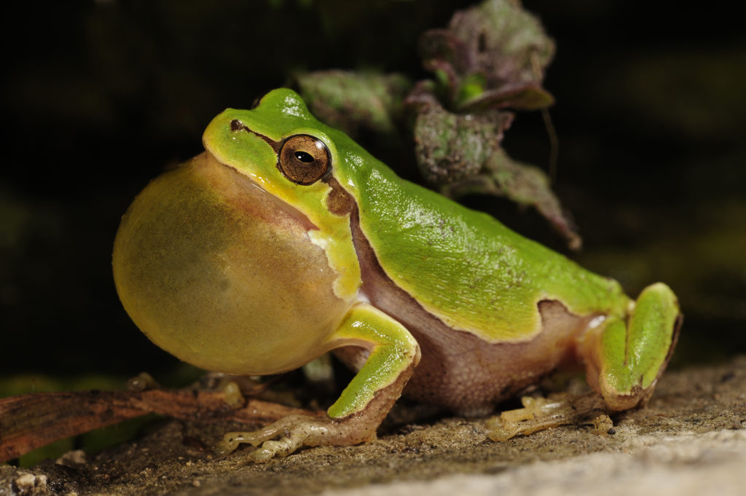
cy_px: 248
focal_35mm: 105
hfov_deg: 19.5
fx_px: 2174
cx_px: 373
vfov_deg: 13.0
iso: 200
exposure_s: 1/60
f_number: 25
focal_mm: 105
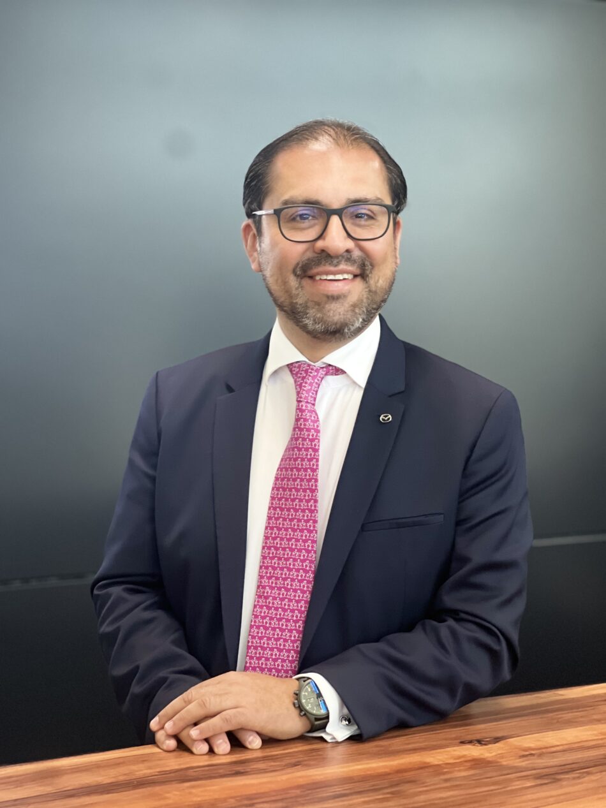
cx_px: 303
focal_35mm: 77
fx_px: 1798
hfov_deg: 19.1
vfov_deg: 25.3
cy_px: 404
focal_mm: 9
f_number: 2.8
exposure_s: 1/30
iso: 400
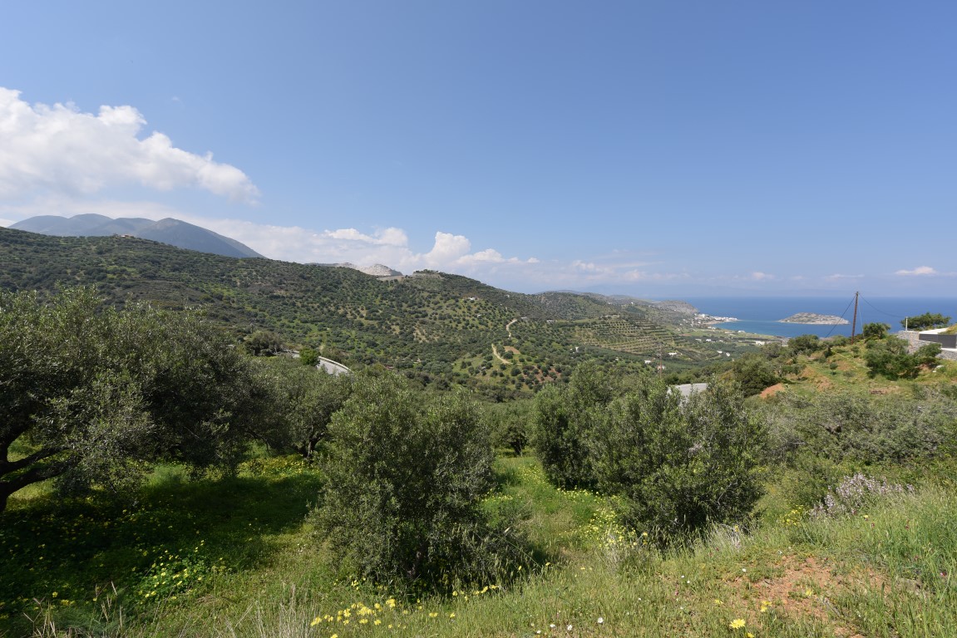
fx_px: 372
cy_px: 319
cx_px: 478
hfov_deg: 104.2
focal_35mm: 14
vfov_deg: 81.2
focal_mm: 14
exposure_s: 1/200
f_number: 7.1
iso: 80
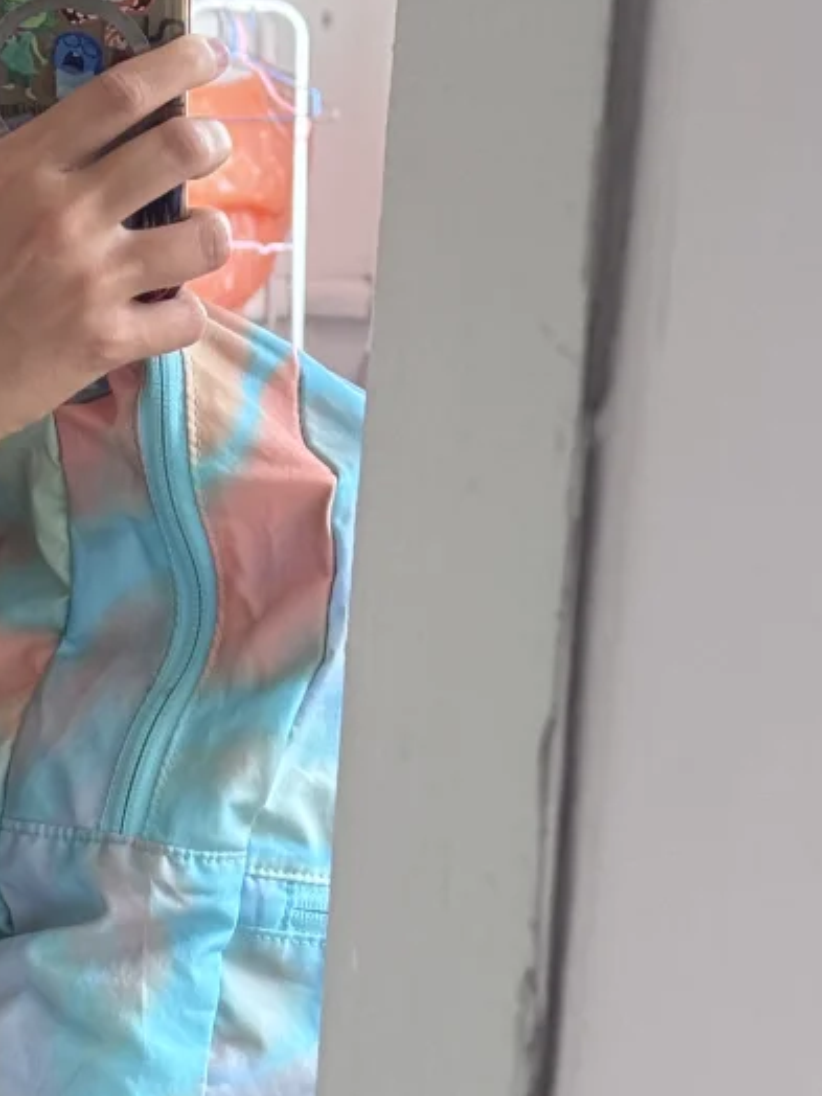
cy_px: 372
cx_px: -251
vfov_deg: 14.9
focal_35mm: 132
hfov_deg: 11.0
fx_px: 4179
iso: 100
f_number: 1.78
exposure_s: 1/60
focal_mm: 6.76
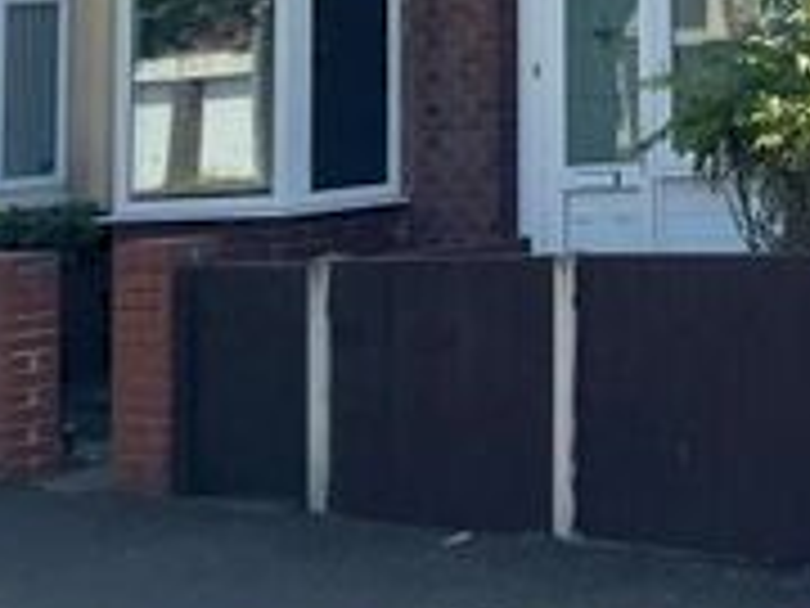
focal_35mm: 101
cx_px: 1521
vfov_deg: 13.5
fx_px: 2363
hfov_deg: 16.0
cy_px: -381
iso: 32
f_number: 1.6
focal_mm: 4.2
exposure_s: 1/3610
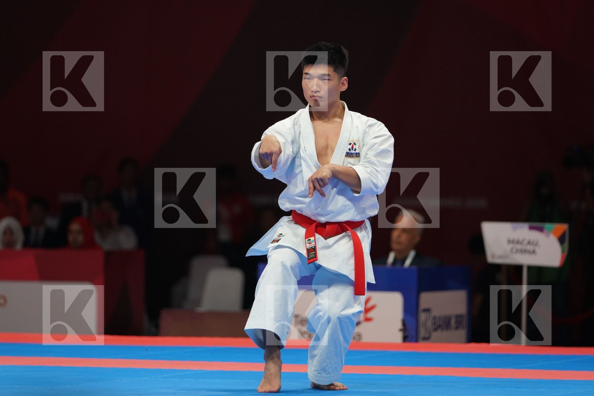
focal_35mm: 269
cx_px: 297
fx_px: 4438
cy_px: 198
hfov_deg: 7.7
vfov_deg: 5.1
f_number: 4
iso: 1600
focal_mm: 269
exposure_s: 1/500
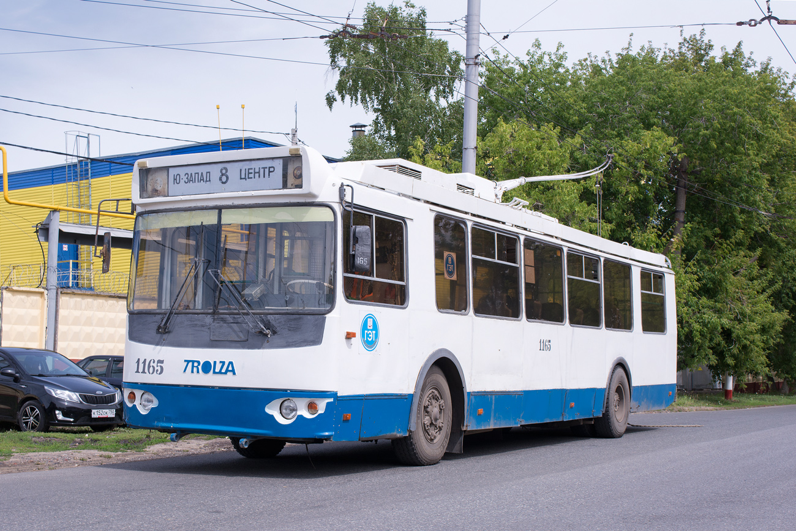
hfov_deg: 42.3
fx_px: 1028
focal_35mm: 46
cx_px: 398
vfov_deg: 29.0
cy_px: 266
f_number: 8
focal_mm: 31
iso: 100
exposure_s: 1/320
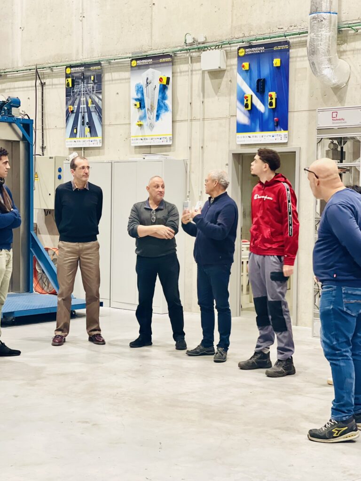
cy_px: 240
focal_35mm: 64
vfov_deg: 30.3
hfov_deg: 22.9
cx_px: 180
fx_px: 890
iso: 160
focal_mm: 7.5
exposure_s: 1/33
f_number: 2.2
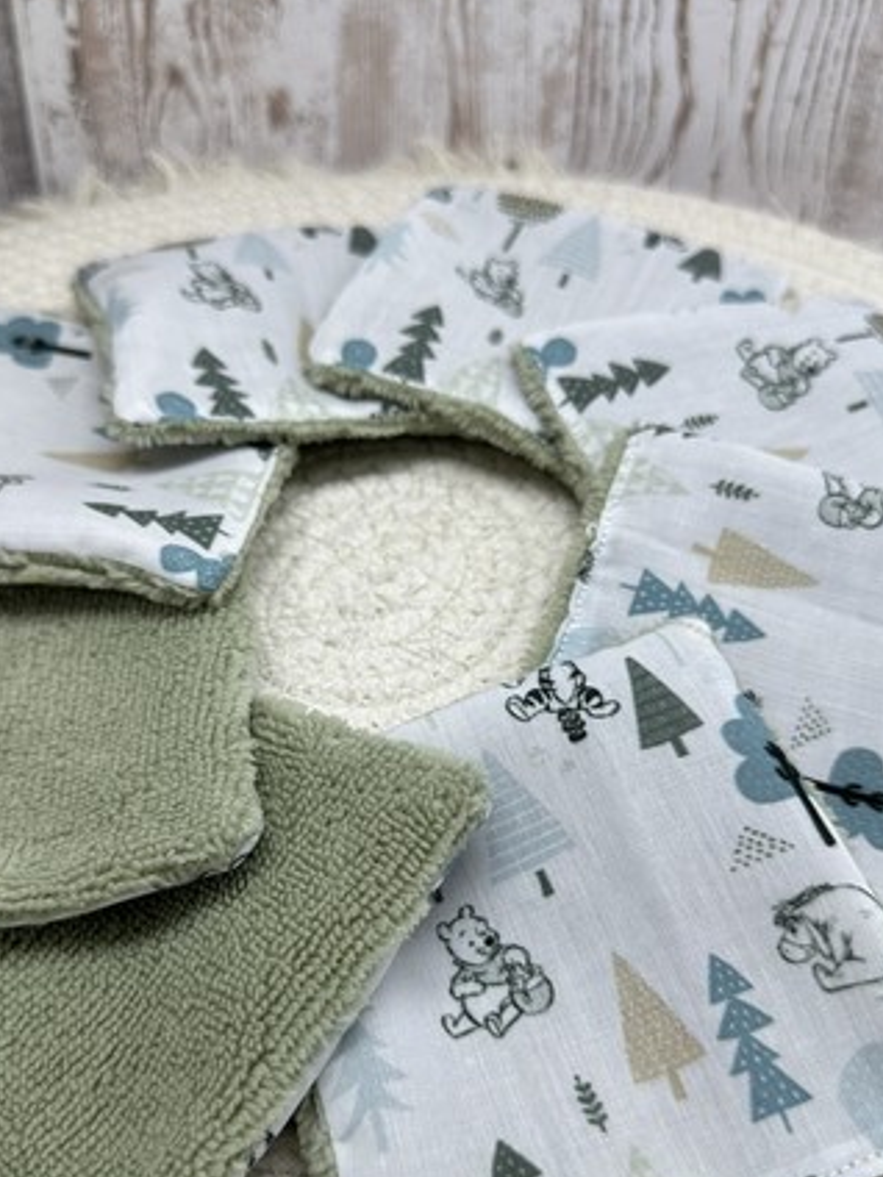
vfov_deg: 53.8
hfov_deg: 41.8
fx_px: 1156
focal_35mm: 34
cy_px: 669
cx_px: 411
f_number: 1.78
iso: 80
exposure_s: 1/894
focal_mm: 6.86
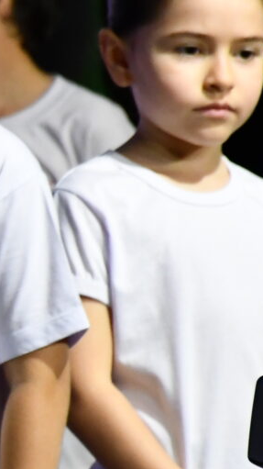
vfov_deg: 2.6
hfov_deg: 1.5
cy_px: 228
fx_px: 10265
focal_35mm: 827
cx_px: -299
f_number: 5.6
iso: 3200
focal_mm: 140
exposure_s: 1/320
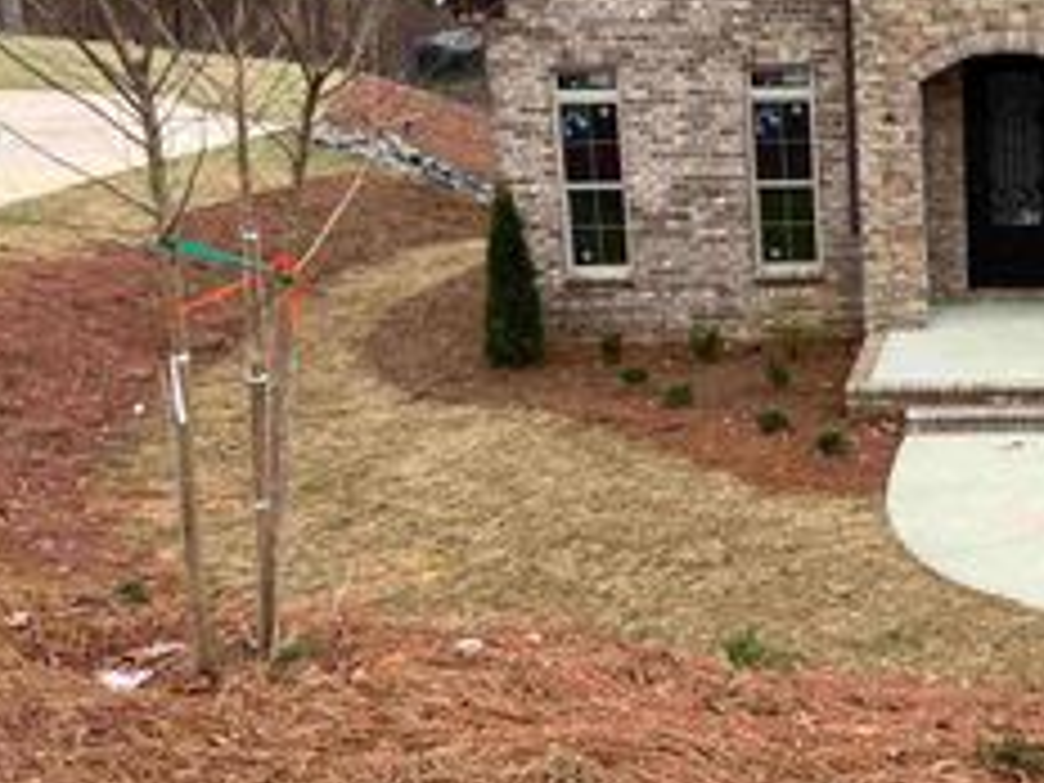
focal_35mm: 56
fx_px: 1689
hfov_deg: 31.2
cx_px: 1094
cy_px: 205
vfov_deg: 25.8
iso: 40
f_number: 1.6
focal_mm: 5.1
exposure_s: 1/155
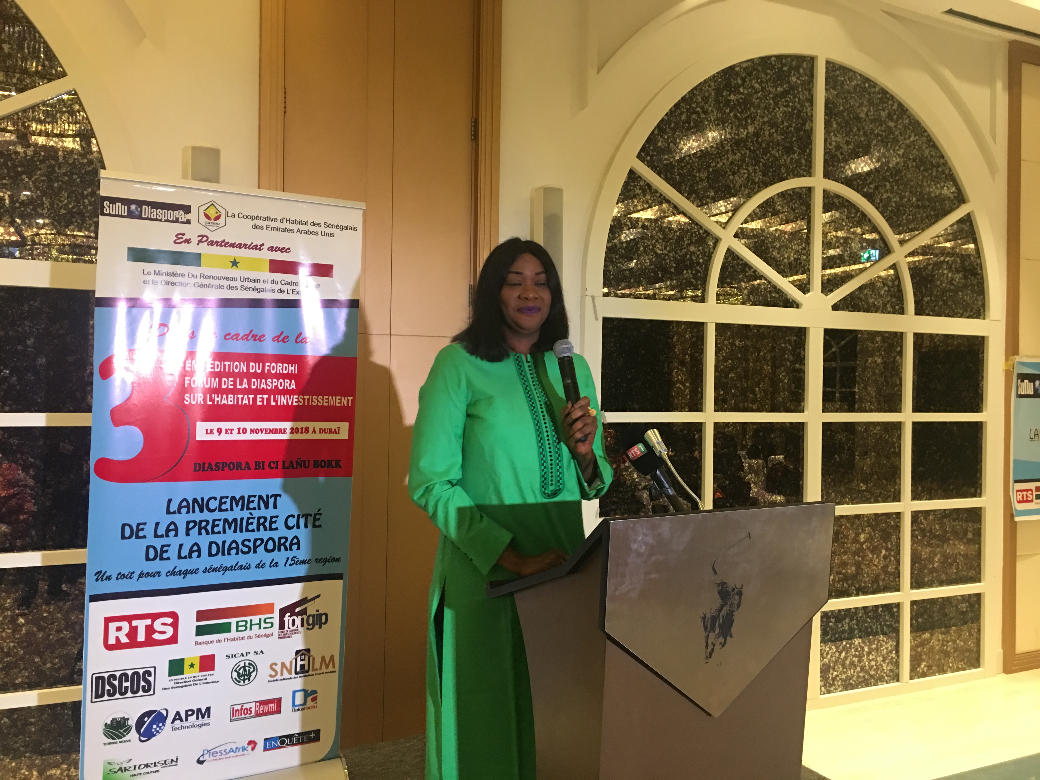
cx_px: 520
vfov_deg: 48.2
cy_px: 390
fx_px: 871
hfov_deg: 61.7
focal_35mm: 29
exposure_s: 1/10
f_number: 2.2
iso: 80
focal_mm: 4.15
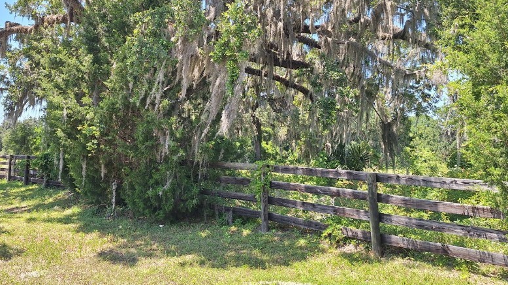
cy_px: 71
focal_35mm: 33
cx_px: 220
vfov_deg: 34.8
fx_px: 444
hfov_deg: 59.3
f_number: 1.8
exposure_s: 1/901
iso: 40
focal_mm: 5.54
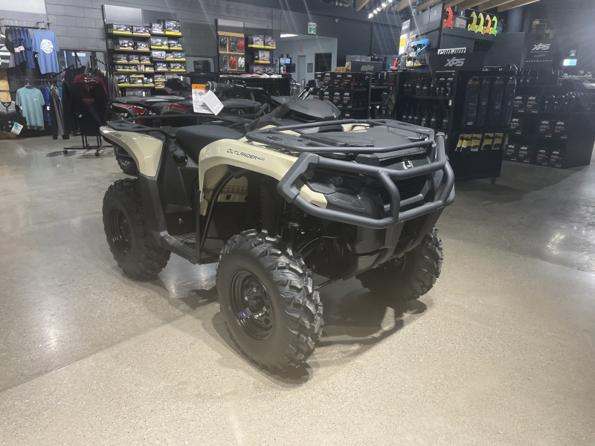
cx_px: 298
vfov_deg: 53.1
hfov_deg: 67.3
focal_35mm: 26
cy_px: 223
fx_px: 447
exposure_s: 1/120
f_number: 1.6
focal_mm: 4.2
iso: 125
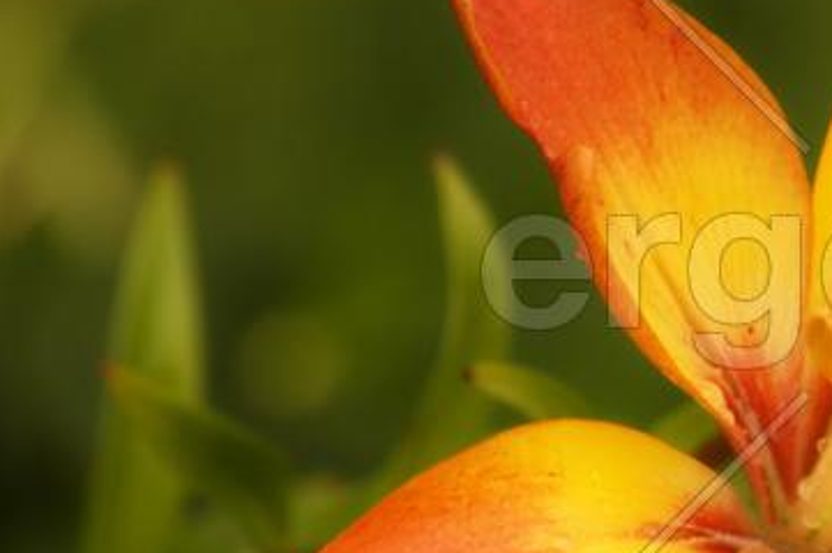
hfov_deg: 2.5
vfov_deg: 1.6
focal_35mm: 834
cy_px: 272
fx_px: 19257
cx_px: 926
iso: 640
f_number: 8
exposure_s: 1/500
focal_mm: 230
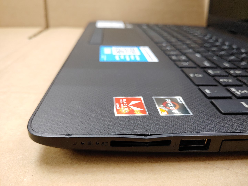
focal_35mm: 26
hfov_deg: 67.3
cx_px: 124
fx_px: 186
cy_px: 93
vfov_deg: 53.1
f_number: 1.8
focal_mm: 4.36
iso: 150
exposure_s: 1/240
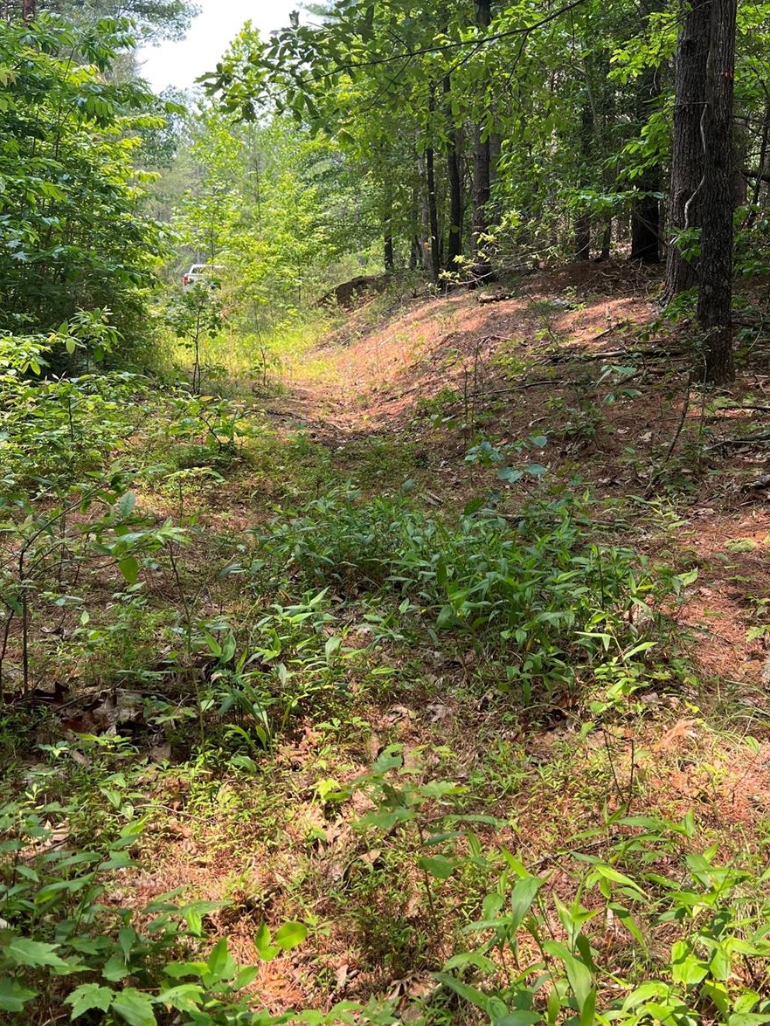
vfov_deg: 53.6
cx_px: 435
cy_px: 419
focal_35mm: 34
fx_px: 1009
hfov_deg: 41.7
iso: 50
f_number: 1.5
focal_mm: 5.7
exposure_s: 1/408
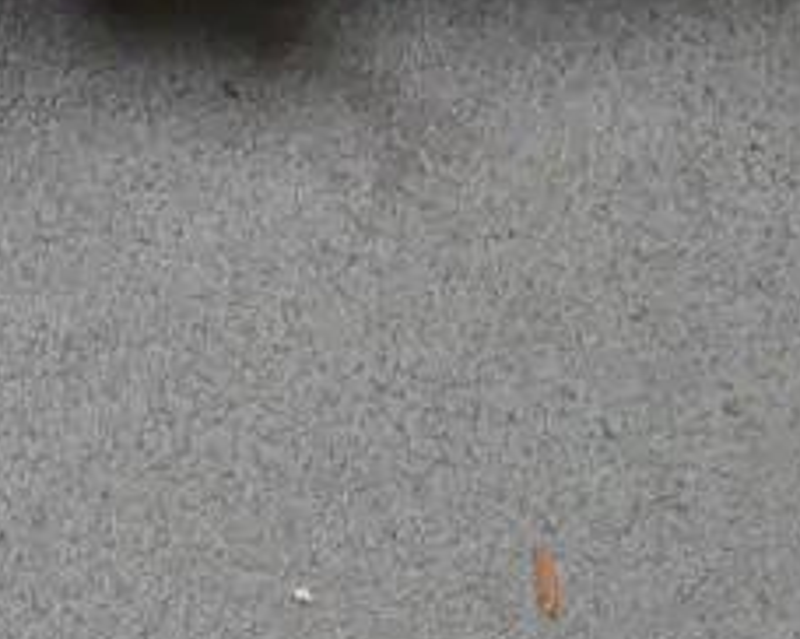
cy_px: 1195
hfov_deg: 11.4
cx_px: 4
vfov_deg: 8.8
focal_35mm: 167
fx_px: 3951
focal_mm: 19
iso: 500
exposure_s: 1/60
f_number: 4.1
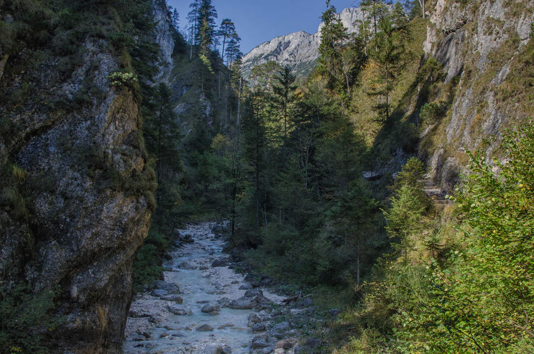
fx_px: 518
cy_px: 177
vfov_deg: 37.7
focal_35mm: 35
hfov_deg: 54.4
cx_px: 297
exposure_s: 1/60
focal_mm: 18
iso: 100
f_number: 9
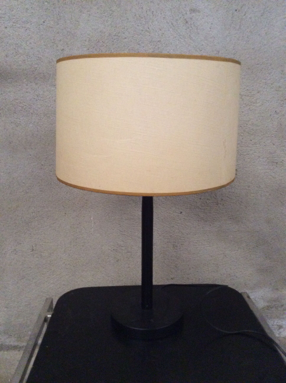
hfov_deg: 44.1
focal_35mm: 32
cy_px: 192
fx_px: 353
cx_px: 143
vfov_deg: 56.9
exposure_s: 1/17
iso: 320
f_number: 2.4
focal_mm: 3.3
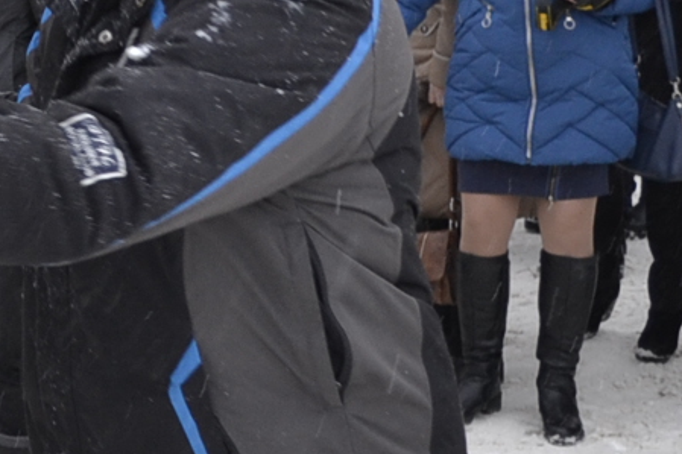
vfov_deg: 8.9
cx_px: -592
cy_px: 32
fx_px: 2916
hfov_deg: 12.1
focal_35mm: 154
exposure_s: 1/60
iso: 400
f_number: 4
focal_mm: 20
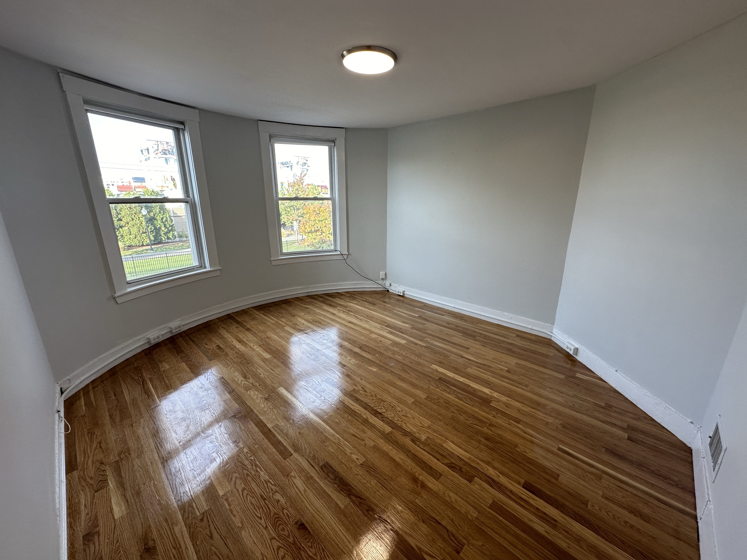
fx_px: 302
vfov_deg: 85.7
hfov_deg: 102.1
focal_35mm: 14
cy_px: 280
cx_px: 374
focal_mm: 2.22
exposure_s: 1/120
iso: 100
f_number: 2.2
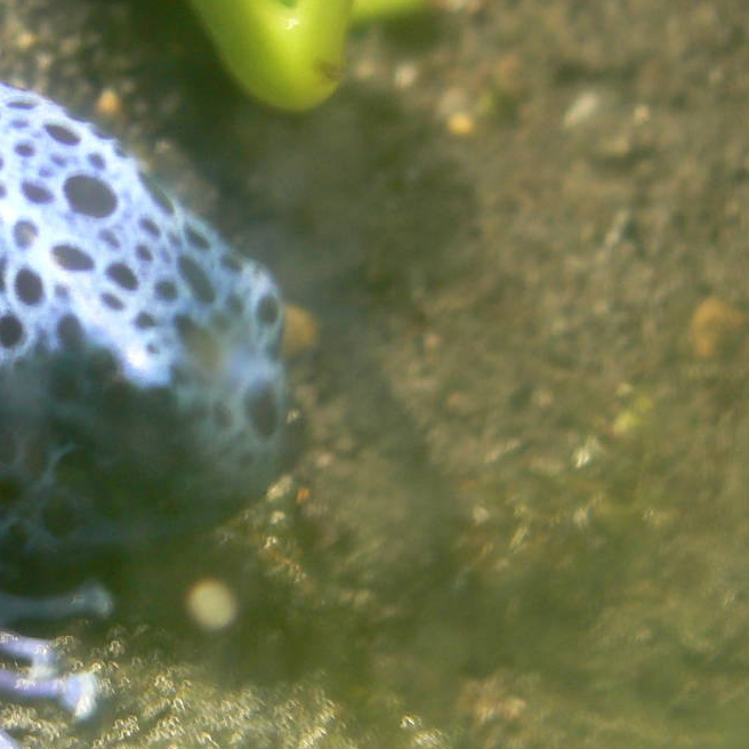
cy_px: 554
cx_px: -98
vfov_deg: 15.8
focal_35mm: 110
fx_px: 2693
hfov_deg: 15.4
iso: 100
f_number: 2.8
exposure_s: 1/1.3
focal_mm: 8.4
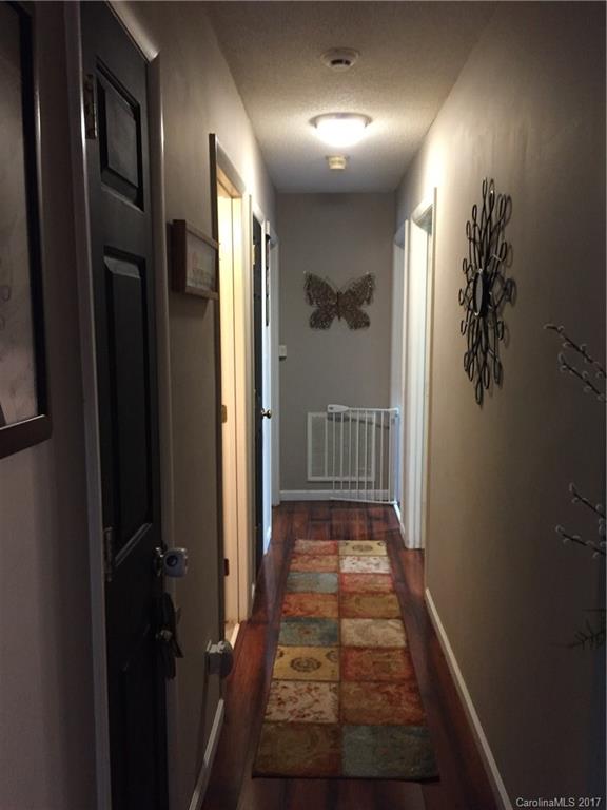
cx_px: 304
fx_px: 678
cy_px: 405
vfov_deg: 61.7
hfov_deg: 48.2
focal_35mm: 29
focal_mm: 4.15
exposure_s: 1/24
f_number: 2.2
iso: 250
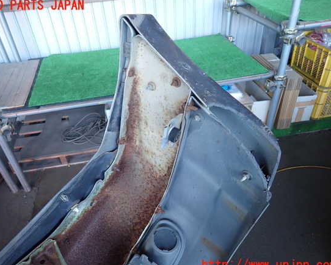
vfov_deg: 53.2
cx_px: 156
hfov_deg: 64.0
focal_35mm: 27
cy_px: 136
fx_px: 265
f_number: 2
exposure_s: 1/60
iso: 200
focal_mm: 4.5
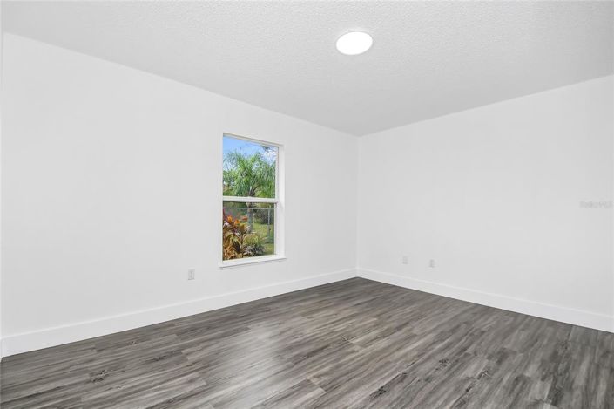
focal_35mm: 15
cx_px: 307
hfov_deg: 100.4
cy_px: 204
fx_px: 256
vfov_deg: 77.2
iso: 100
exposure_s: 1/60
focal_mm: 10
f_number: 7.1
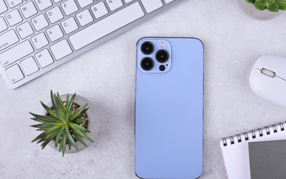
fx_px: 468
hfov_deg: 33.9
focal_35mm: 60
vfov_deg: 21.6
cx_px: 166
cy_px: 94
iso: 100
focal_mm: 50
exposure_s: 1/100
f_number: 9
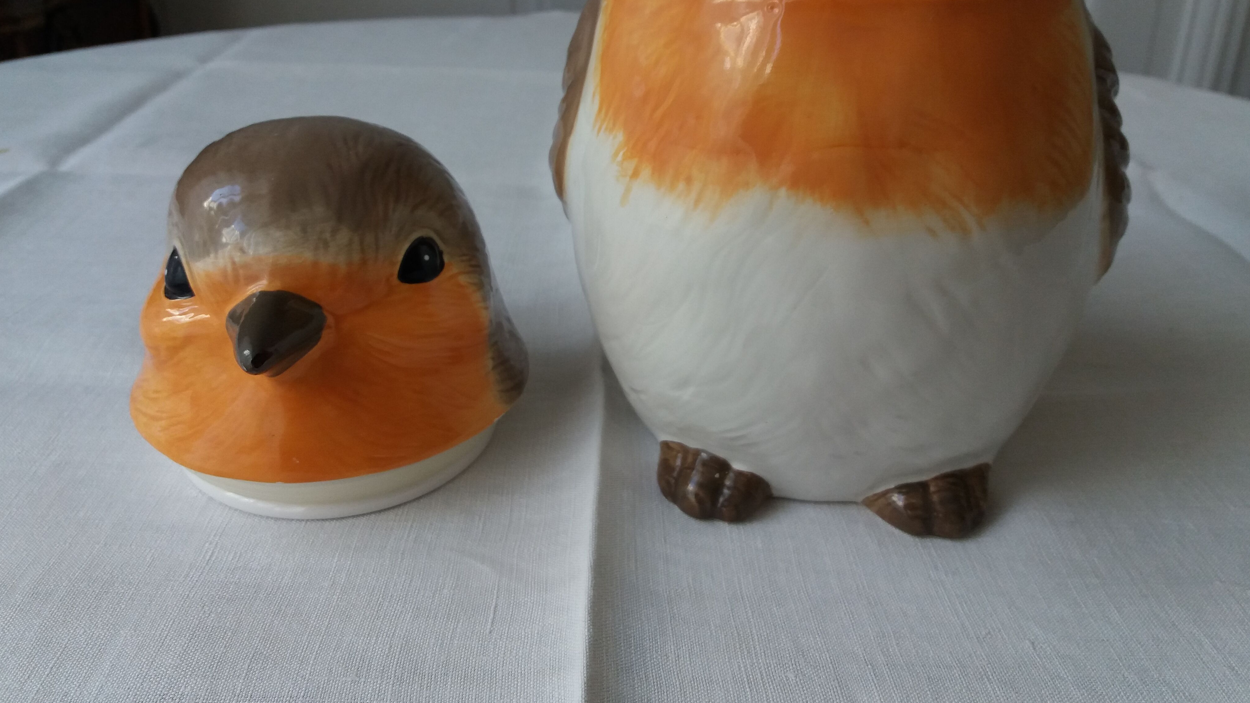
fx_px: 1028
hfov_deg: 62.6
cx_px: 619
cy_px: 278
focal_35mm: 31
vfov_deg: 37.6
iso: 80
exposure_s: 1/33
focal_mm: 3.7
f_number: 1.9
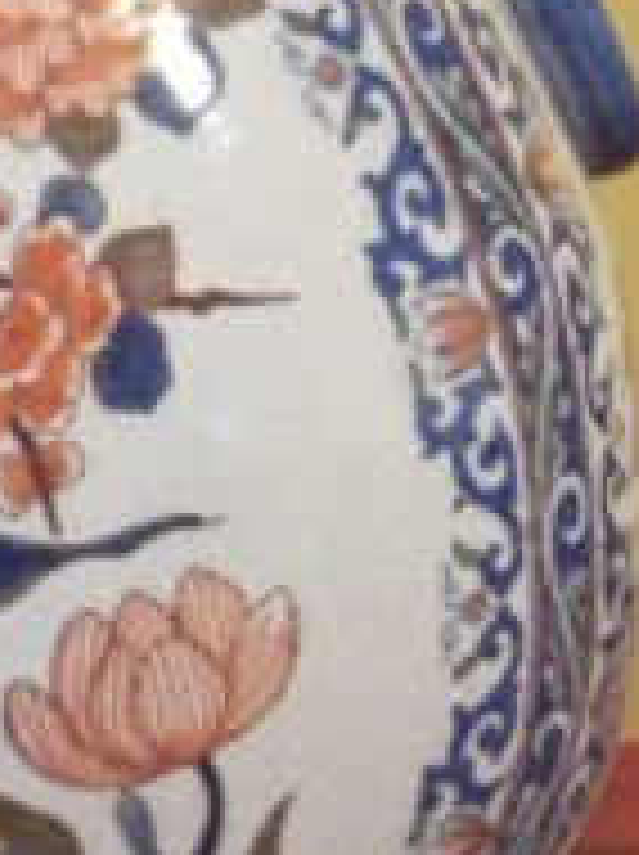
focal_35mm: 177
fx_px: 4366
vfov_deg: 11.2
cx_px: -292
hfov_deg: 8.2
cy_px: 261
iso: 400
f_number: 3.3
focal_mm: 7.6
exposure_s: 1/8
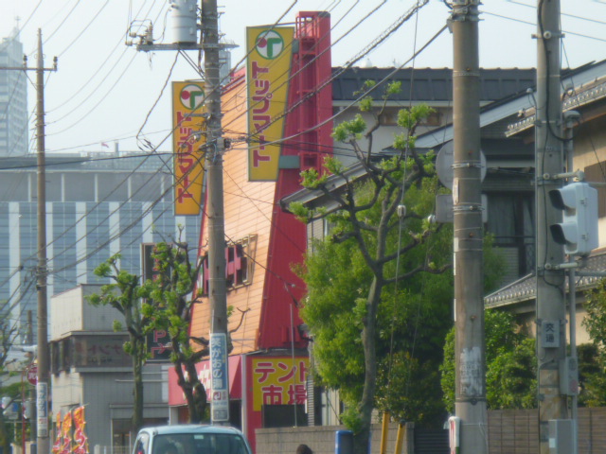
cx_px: 303
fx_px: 3501
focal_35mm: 200
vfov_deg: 7.4
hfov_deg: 9.9
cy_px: 227
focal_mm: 21.5
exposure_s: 1/125
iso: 100
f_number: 5.9
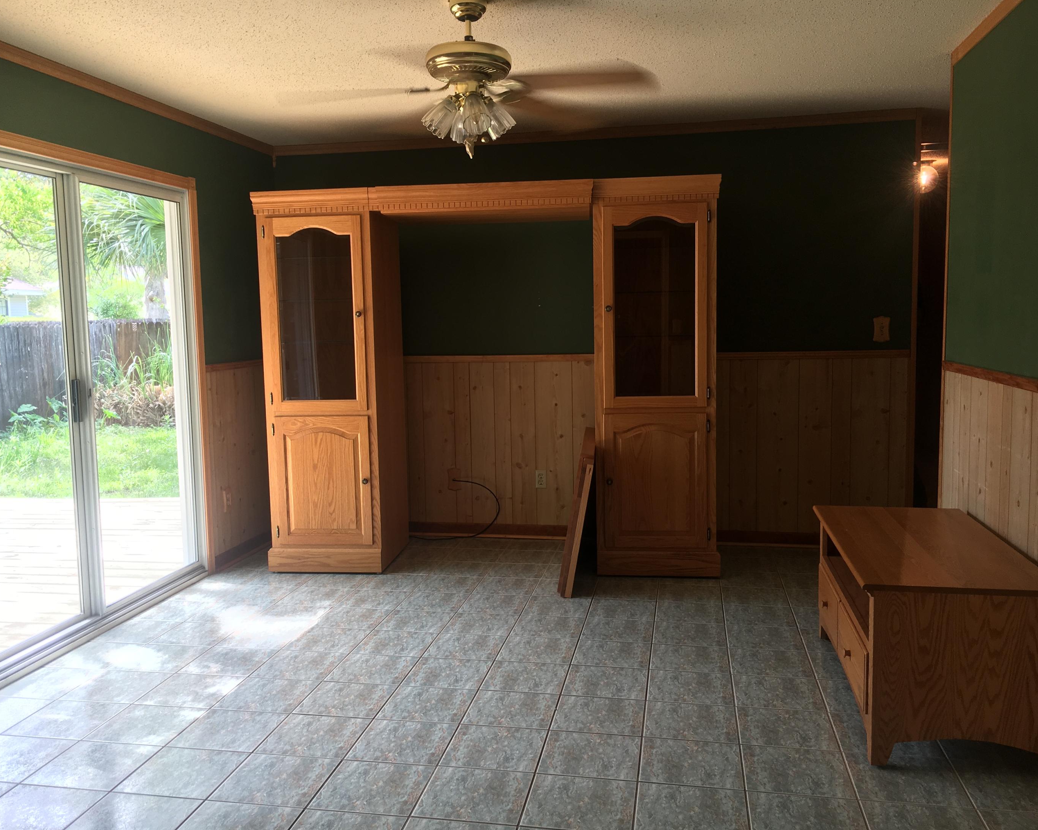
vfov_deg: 47.1
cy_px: 414
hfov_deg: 57.1
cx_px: 490
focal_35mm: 31
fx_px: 952
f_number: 2.2
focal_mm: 4.15
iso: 25
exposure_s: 1/40
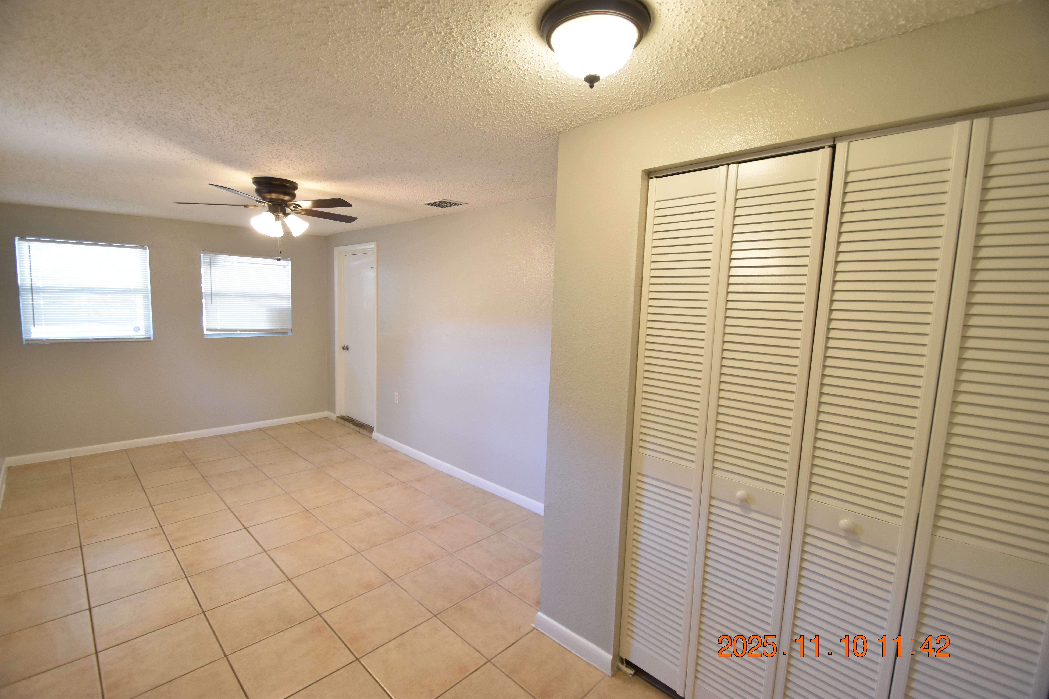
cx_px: 524
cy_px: 350
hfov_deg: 100.4
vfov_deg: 77.3
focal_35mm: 15
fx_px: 437
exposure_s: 1/60
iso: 800
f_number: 3.5
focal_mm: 10
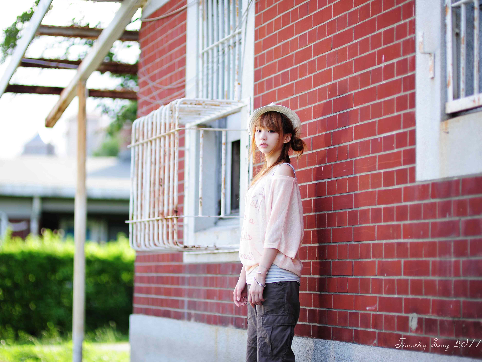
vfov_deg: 15.9
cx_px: 218
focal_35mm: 93
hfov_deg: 21.1
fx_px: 1295
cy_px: 179
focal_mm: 85
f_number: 1.4
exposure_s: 1/1250
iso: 200
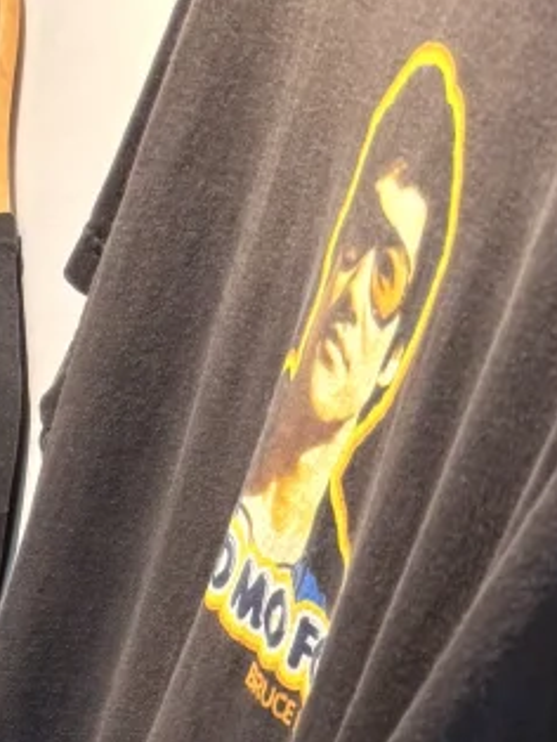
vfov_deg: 13.9
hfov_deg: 11.6
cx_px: -673
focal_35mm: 110
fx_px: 2357
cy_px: 1654
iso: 125
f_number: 1.78
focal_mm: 6.76
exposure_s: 1/100
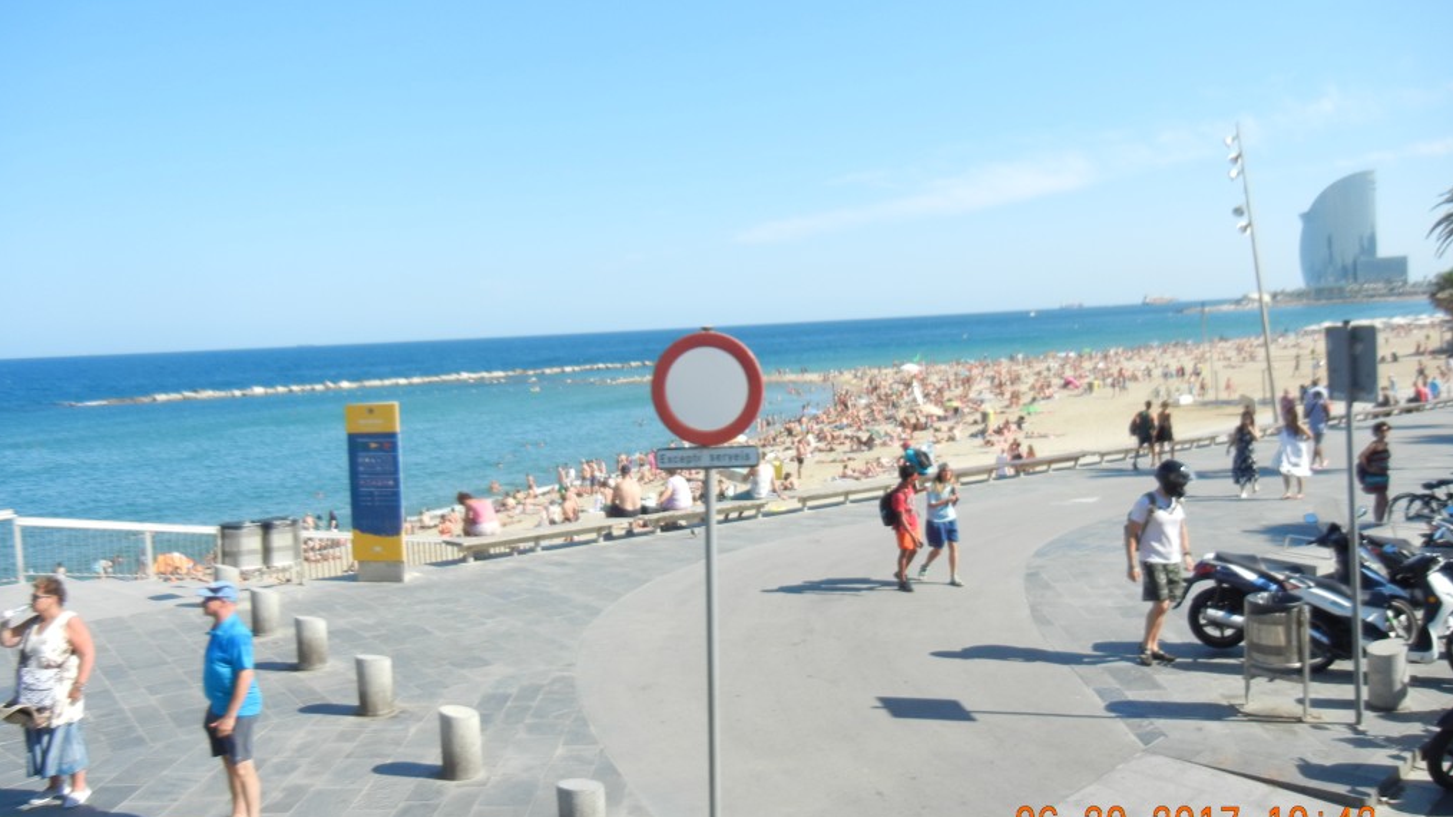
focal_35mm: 33
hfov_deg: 59.5
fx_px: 1271
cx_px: 732
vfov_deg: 35.6
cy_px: 388
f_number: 7
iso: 160
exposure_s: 1/246
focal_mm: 5.4
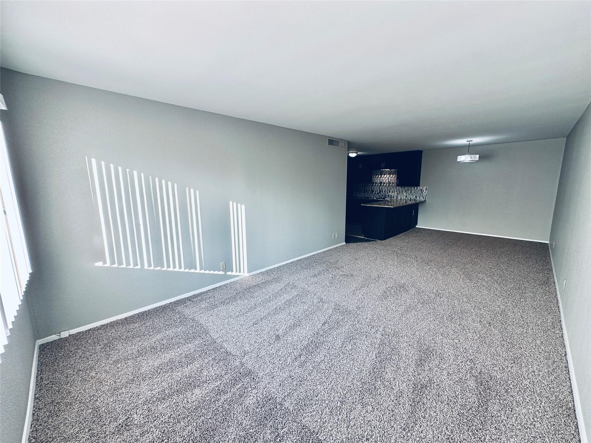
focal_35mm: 14
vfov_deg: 85.7
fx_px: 239
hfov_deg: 102.1
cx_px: 296
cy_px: 222
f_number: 2.2
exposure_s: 1/99
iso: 64
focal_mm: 2.22
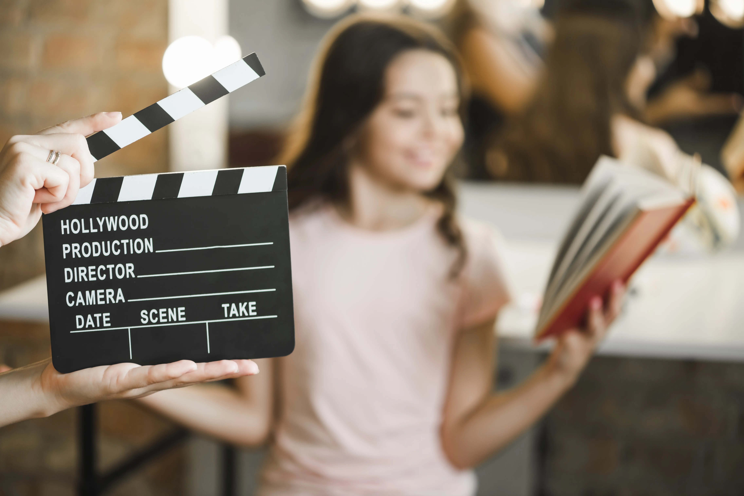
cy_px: 248
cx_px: 372
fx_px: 2171
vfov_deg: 13.1
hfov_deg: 19.5
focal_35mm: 105
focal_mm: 105
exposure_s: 1/125
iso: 200
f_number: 3
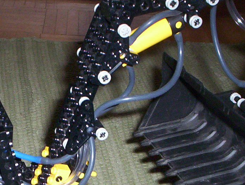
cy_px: 171
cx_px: 62
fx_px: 631
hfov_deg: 21.8
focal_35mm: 89
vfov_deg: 16.4
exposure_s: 1/60
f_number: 4.5
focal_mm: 4.99
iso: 140
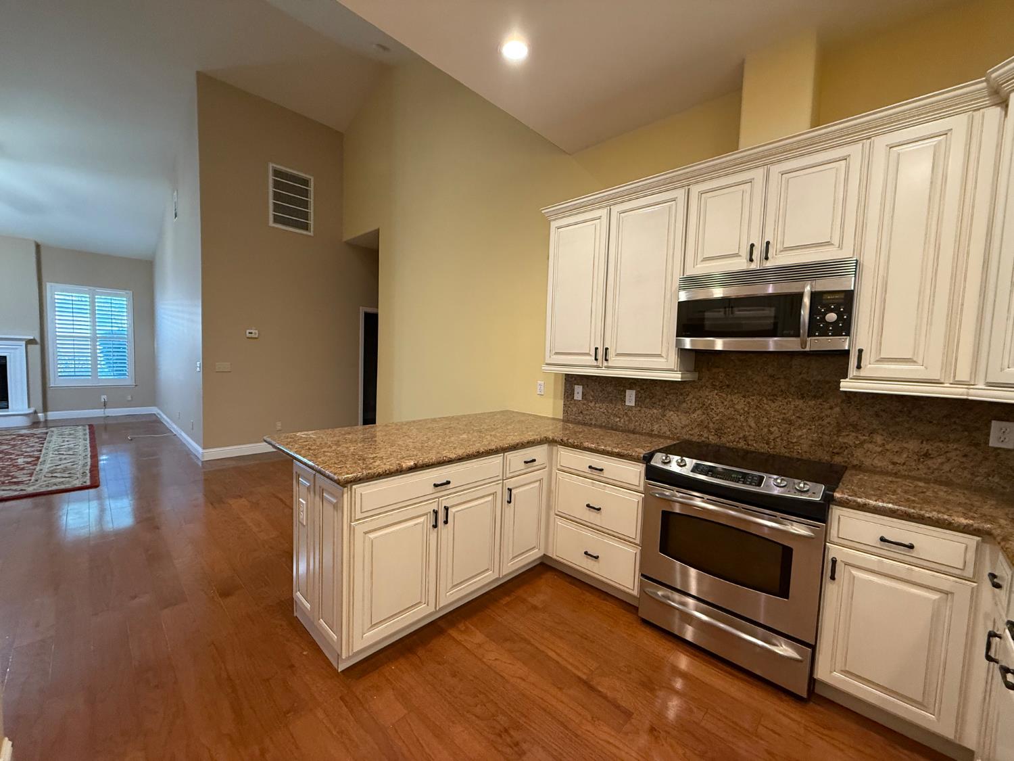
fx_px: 410
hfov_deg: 102.1
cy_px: 380
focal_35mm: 14
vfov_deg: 85.7
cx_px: 507
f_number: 2.2
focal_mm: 2.22
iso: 320
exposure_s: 1/60
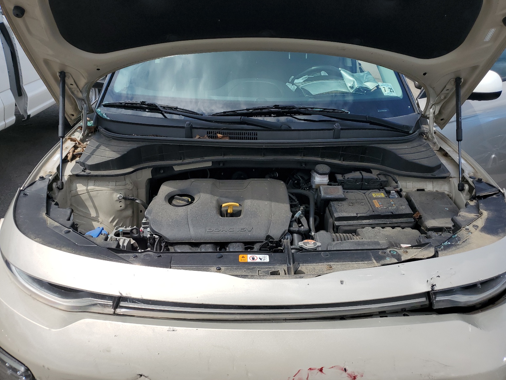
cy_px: 188
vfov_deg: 51.4
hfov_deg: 65.3
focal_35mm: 27
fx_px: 395
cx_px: 262
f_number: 1.5
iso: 50
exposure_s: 1/3333
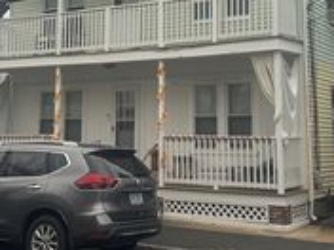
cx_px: 140
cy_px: 22
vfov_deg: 21.1
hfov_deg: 28.5
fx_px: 656
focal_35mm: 68
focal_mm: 6.76
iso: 80
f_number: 1.78
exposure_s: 1/428
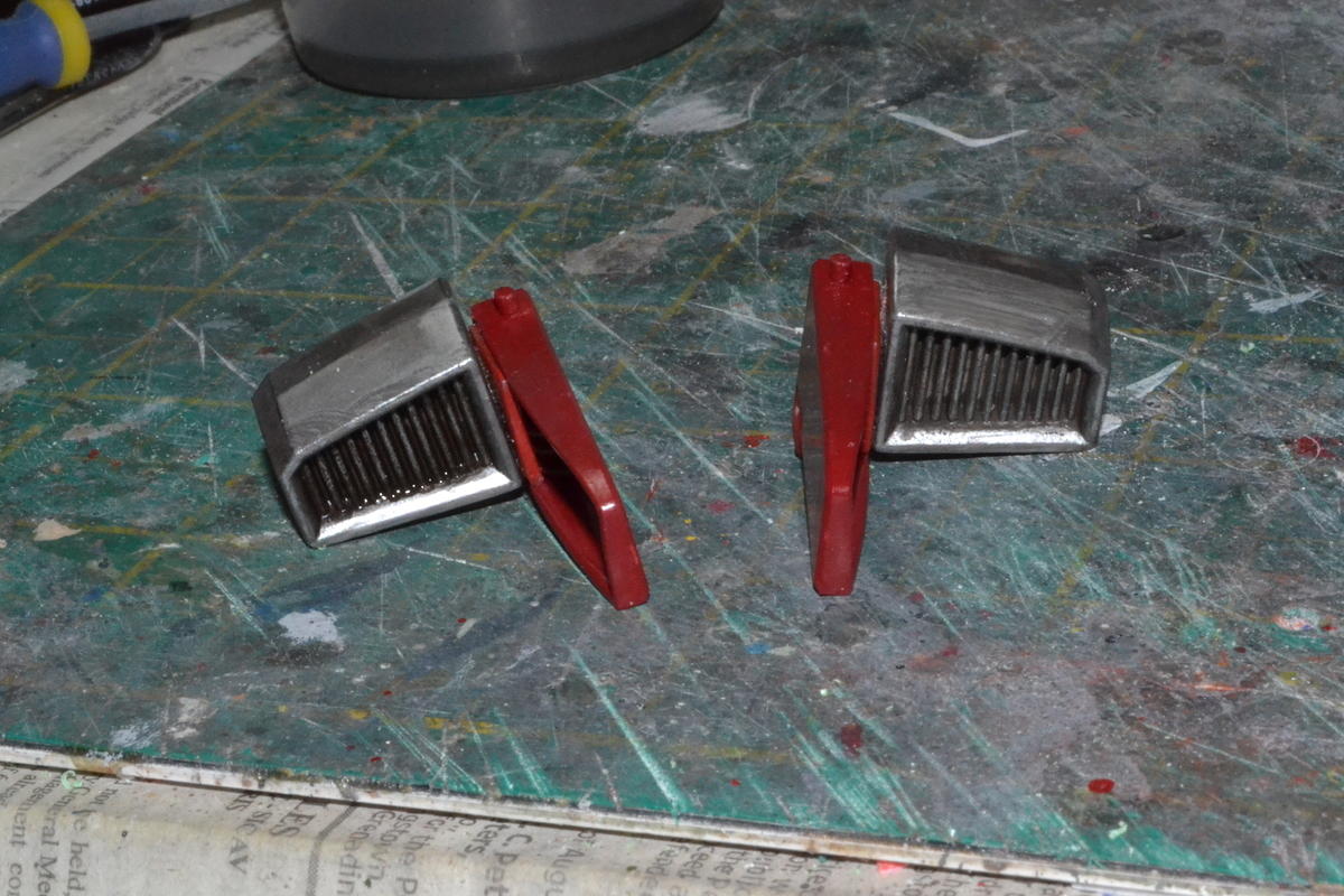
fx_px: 3080
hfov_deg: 24.6
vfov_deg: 16.6
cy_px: 448
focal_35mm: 82
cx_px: 672
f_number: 36
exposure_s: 1/60
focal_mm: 55
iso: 3200
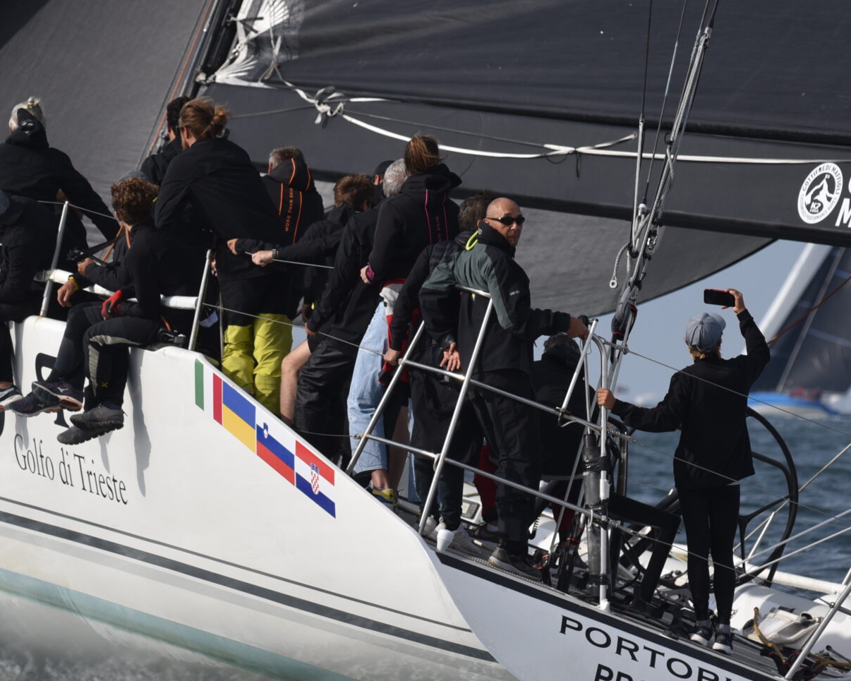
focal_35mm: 289
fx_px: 7279
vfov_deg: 5.4
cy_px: 281
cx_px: 327
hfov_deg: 6.7
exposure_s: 1/4000
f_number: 4.8
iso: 320
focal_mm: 145
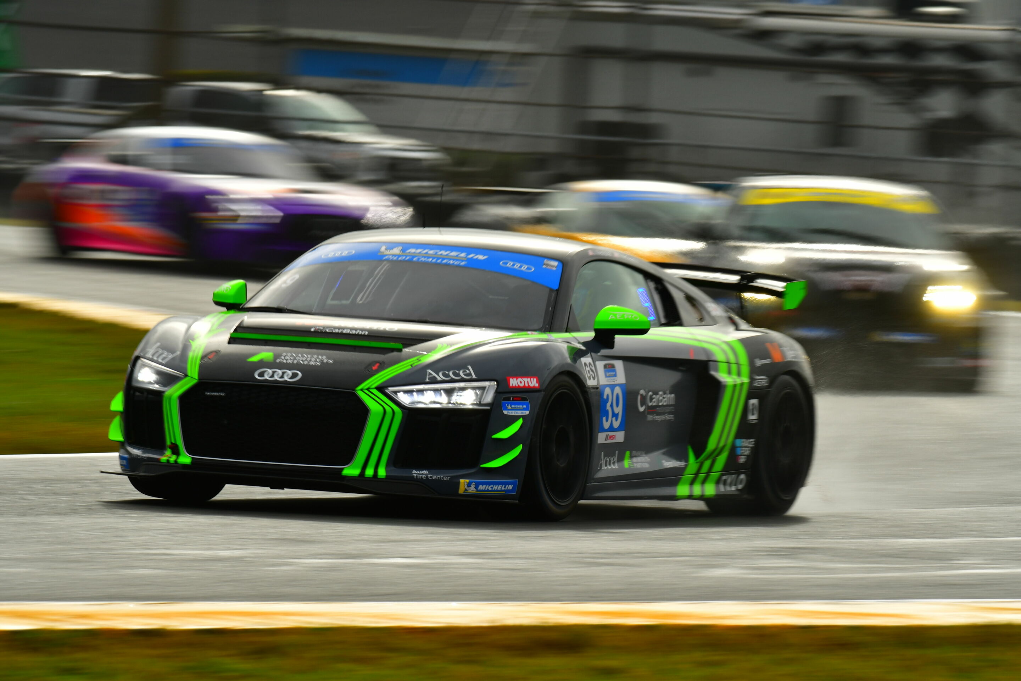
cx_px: 510
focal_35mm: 405
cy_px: 340
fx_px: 11485
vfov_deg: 3.4
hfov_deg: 5.1
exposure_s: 1/80
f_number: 13
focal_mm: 270
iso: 125
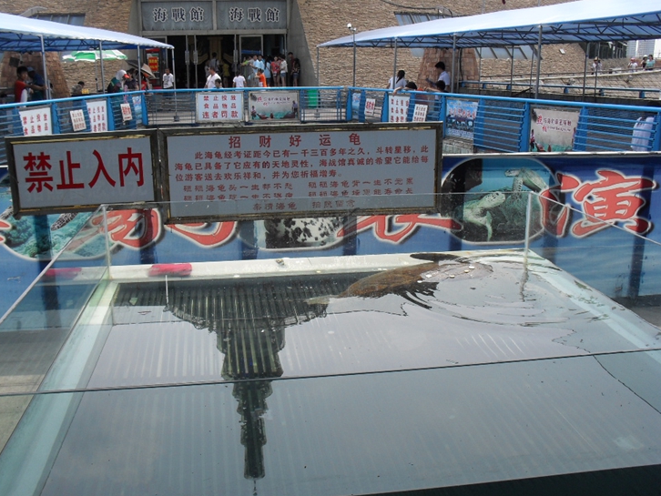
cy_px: 249
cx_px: 318
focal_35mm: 37
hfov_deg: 50.1
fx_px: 707
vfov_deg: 38.7
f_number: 8.4
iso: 100
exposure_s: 1/180
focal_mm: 6.3
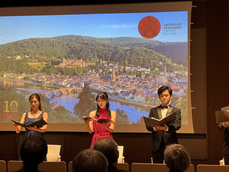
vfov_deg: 19.1
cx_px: 114
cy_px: 86
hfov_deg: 25.3
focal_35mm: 77
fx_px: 509
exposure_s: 1/60
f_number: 2.8
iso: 250
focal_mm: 9
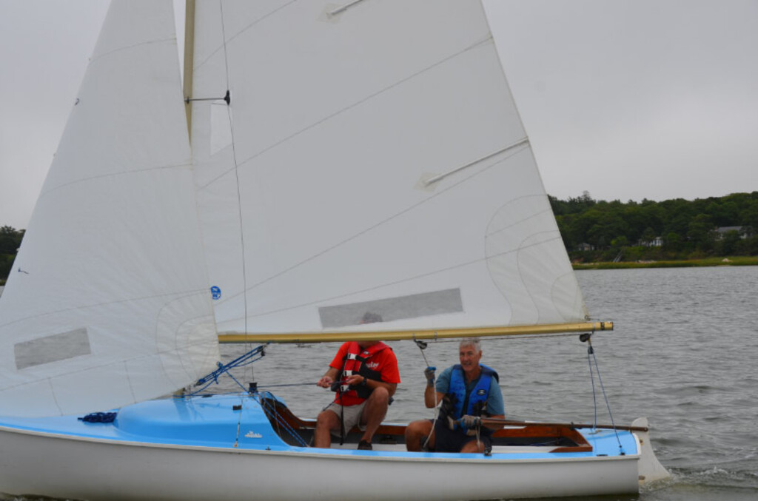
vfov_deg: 22.5
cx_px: 379
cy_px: 250
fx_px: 1260
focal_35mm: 60
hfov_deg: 33.5
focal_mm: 40
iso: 100
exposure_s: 1/320
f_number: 8
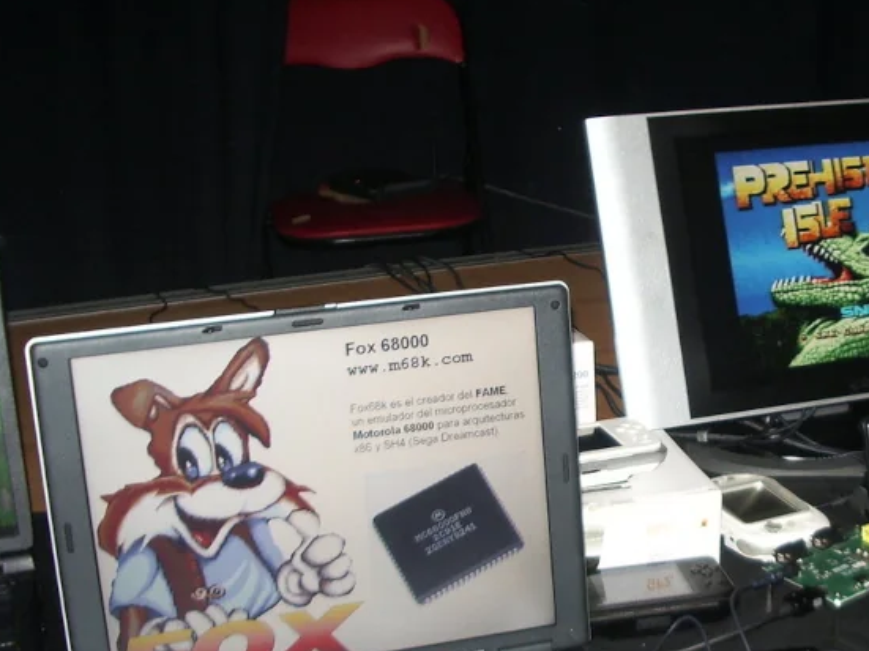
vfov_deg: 24.0
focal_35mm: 61
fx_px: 1531
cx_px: 689
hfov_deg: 30.9
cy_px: 402
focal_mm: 5.8
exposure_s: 1/40
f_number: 2.6
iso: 100
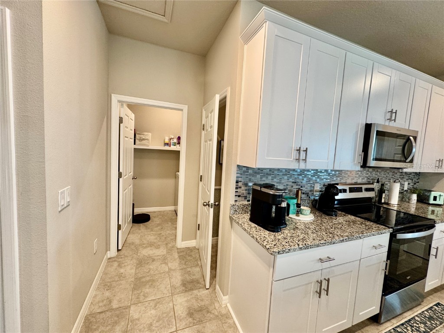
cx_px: 222
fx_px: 180
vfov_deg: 85.7
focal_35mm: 14
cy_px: 166
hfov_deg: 102.1
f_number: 2.2
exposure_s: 1/60
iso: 160
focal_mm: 2.22
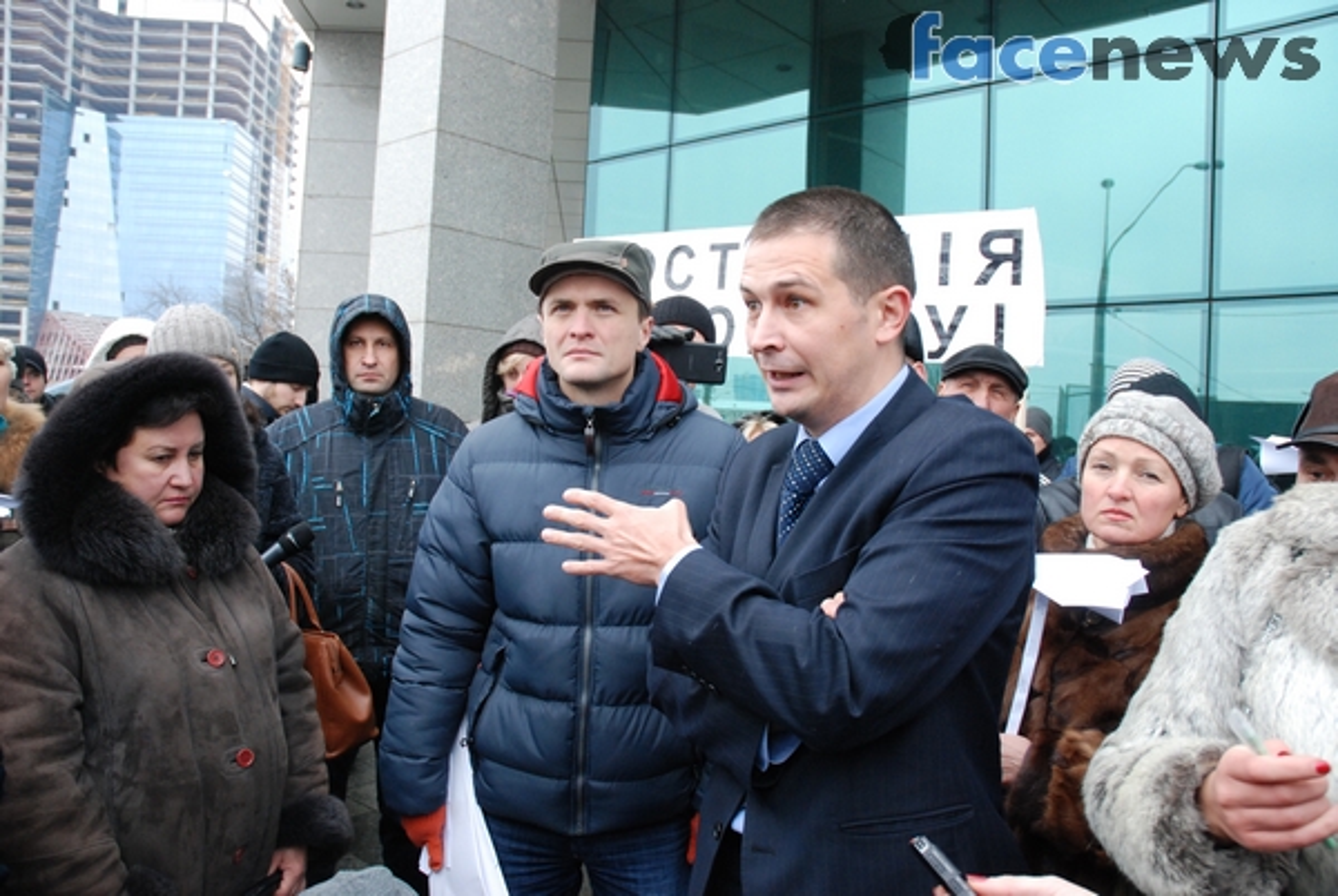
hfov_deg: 67.3
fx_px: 1005
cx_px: 669
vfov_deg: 48.1
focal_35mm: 27
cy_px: 448
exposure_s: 1/160
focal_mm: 18
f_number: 6.3
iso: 800
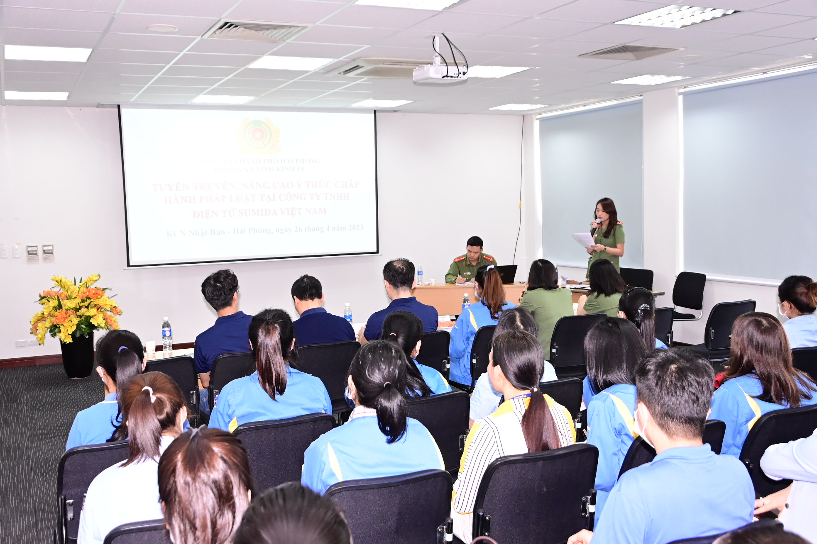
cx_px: 408
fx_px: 840
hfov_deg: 51.9
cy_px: 272
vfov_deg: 35.9
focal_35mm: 37
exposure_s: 1/200
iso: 2500
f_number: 5.6
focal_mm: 25
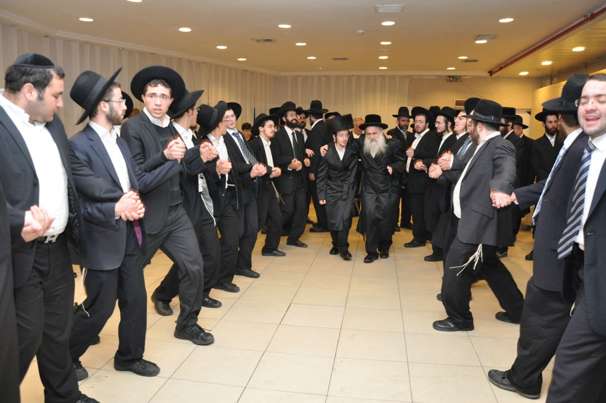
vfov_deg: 47.8
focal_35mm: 27
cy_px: 202
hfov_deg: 67.4
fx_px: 454
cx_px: 303
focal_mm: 18
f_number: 5.6
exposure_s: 1/60
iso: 800
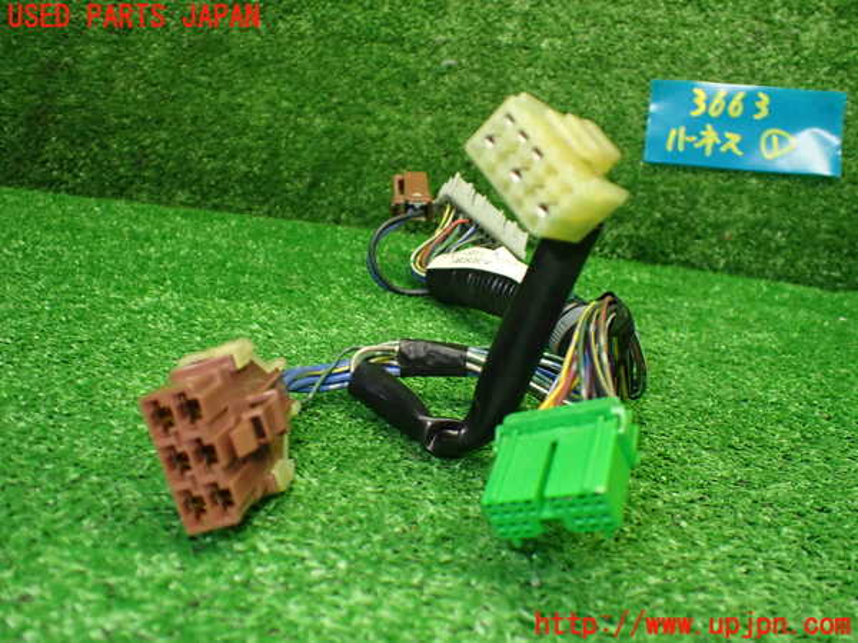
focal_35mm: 30
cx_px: 429
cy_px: 322
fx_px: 744
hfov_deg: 60.0
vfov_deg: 46.8
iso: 640
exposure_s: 1/125
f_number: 2.3
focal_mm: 5.4
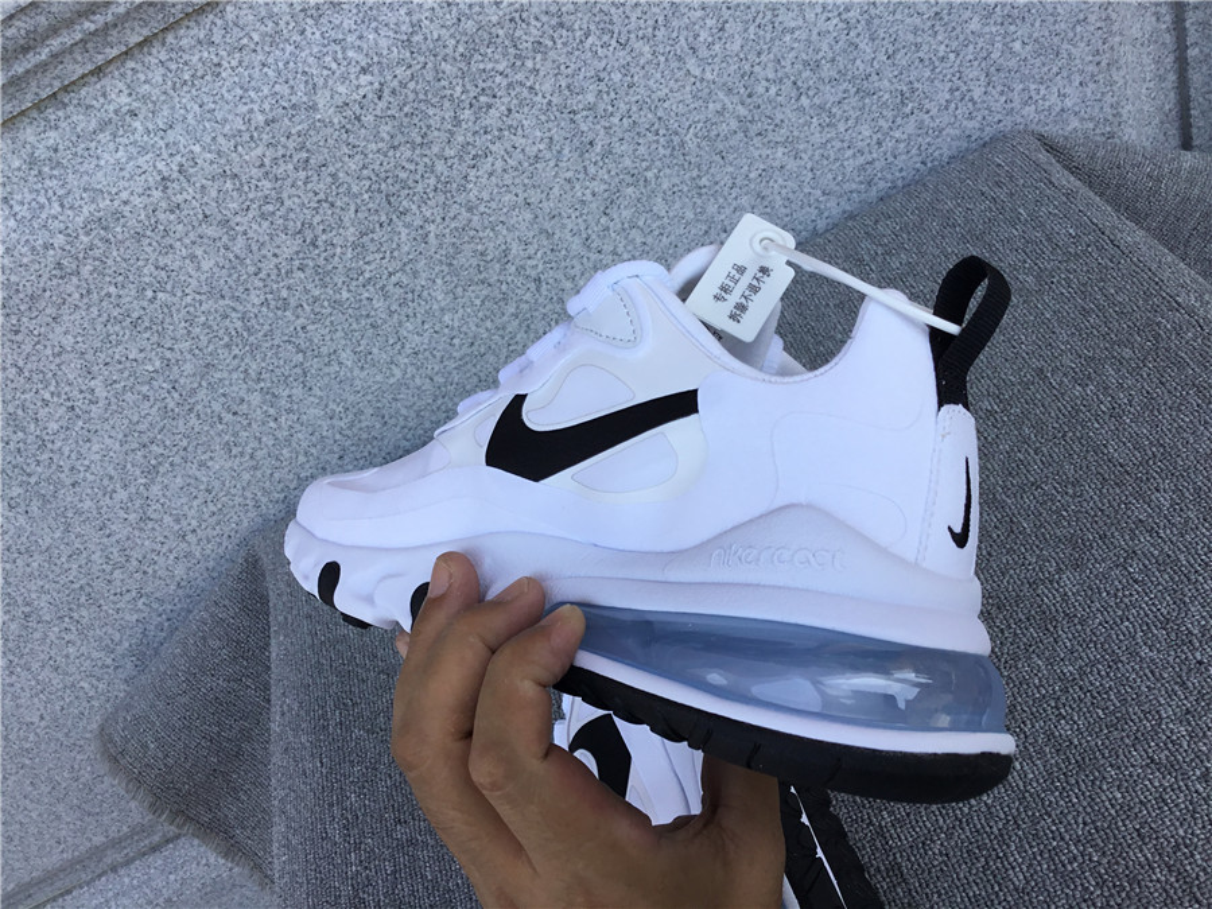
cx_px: 606
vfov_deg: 45.4
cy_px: 454
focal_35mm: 31
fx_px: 1085
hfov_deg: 58.4
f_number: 2.4
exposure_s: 1/367
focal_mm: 3.3
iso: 25
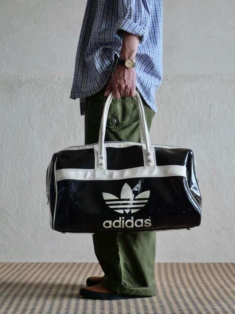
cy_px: 157
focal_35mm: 88
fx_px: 796
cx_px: 118
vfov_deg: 22.3
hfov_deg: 16.8
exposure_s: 1/100
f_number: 3.9
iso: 1250
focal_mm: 44
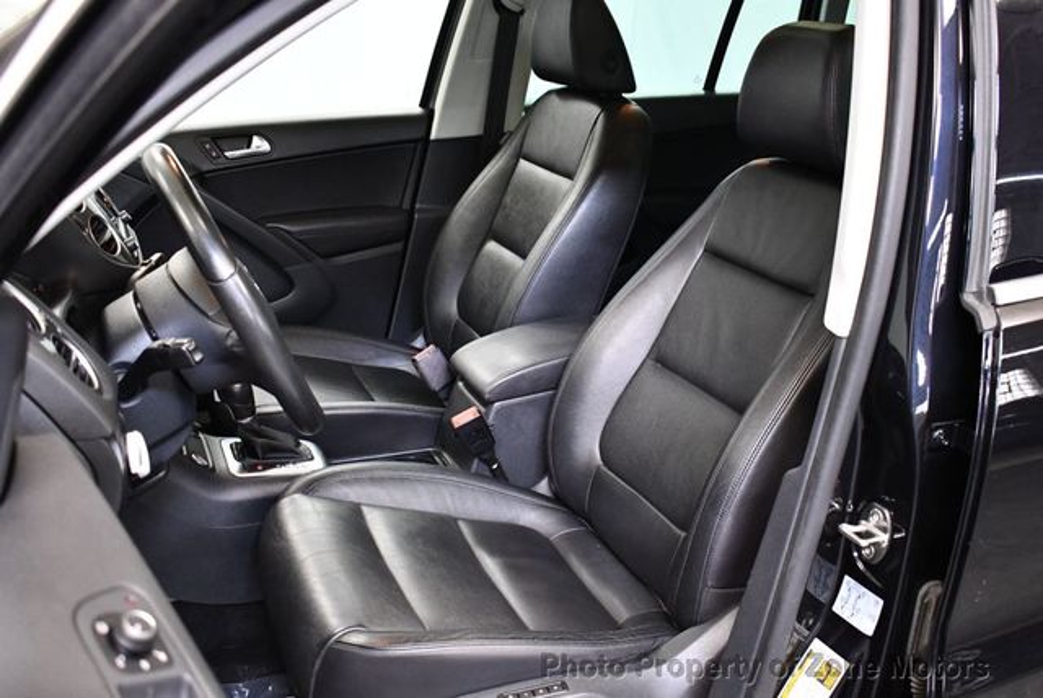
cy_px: 349
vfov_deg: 36.9
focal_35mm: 36
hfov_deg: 53.1
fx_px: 1044
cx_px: 522
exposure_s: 1/100
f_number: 3.5
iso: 3200
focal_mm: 18
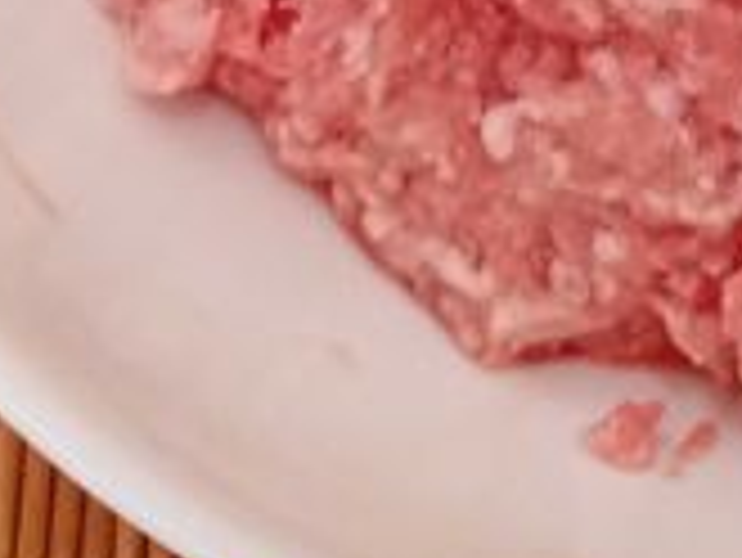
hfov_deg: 16.9
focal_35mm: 115
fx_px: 2467
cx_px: 648
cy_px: -524
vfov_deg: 11.7
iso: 183
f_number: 1.8
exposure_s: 1/33.3
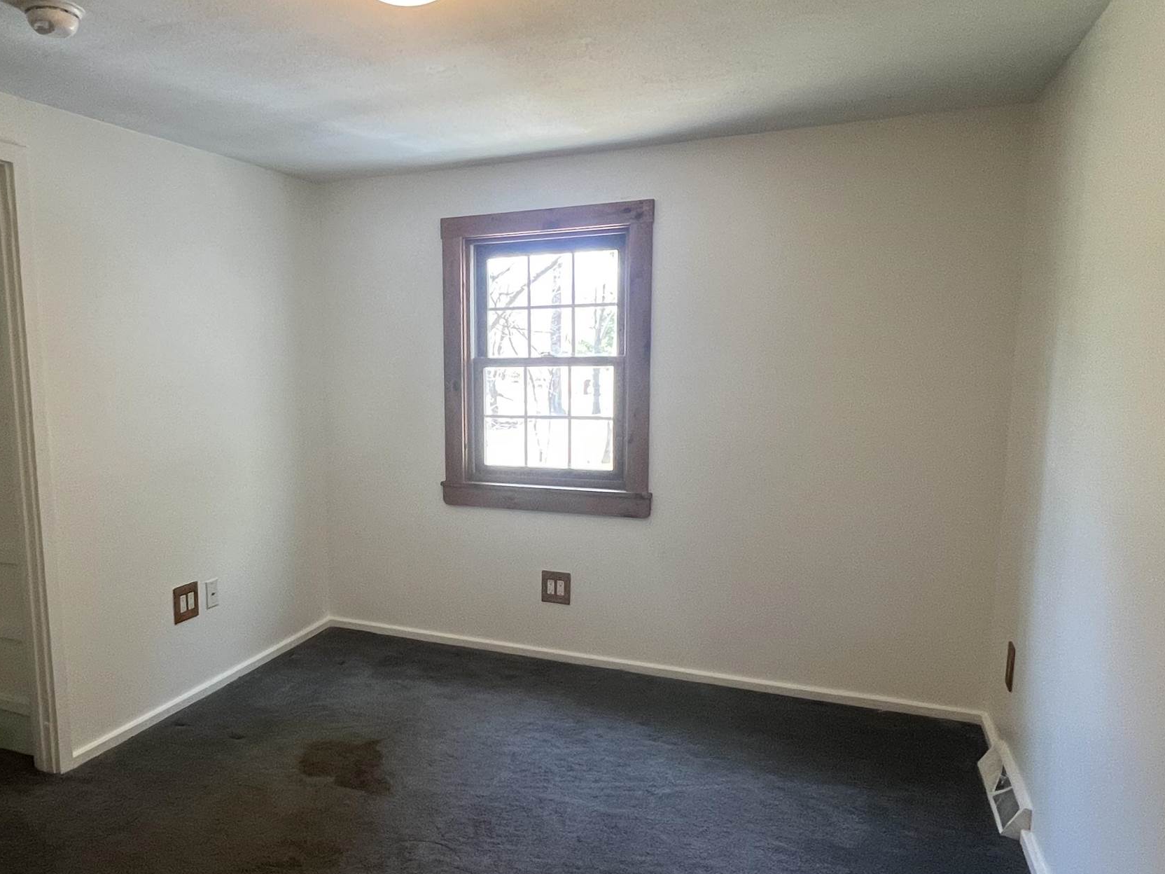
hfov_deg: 70.5
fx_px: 808
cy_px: 470
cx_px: 440
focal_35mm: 24
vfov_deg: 56.8
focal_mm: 1.57
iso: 250
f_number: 1.8
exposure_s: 1/60
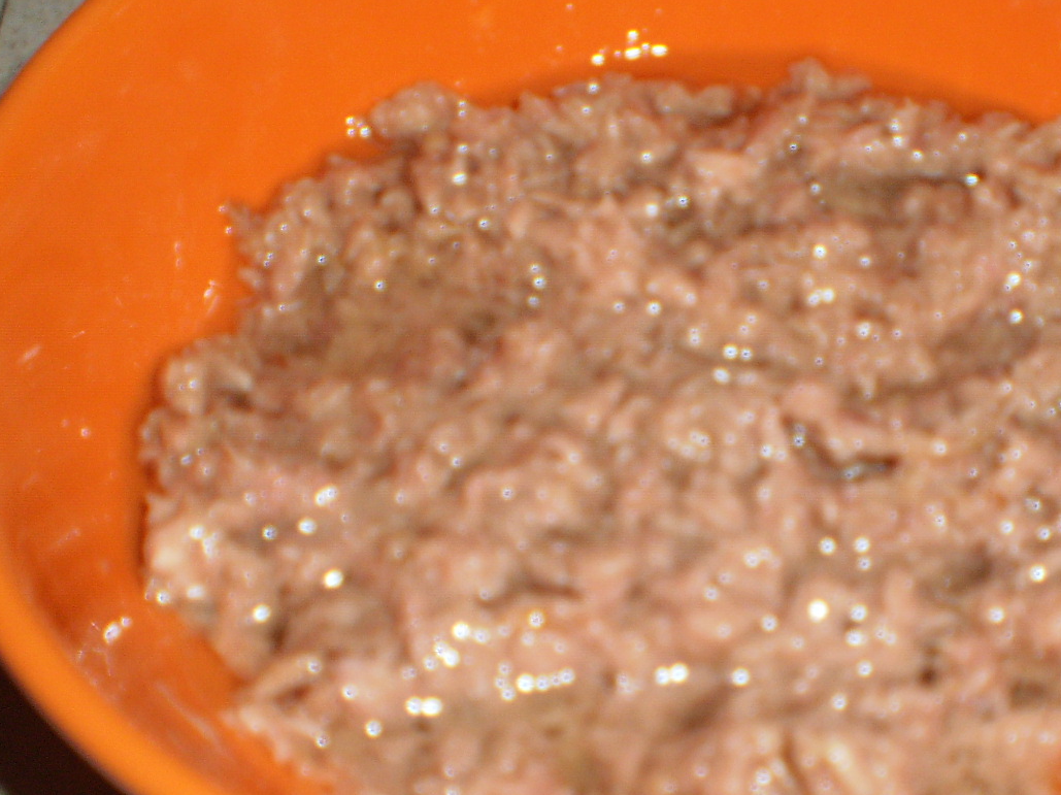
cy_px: 533
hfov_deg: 34.0
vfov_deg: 25.9
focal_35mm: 56
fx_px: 1716
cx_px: 718
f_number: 3.1
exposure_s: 1/30
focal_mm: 6.3
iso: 125
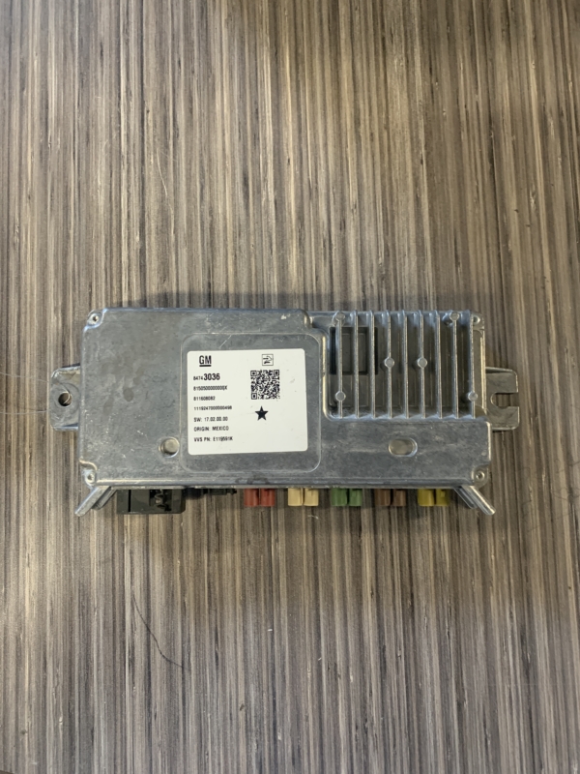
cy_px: 387
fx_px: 581
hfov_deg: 53.1
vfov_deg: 67.3
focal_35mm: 26
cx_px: 290
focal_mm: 4.25
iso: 400
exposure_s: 1/40
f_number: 1.8
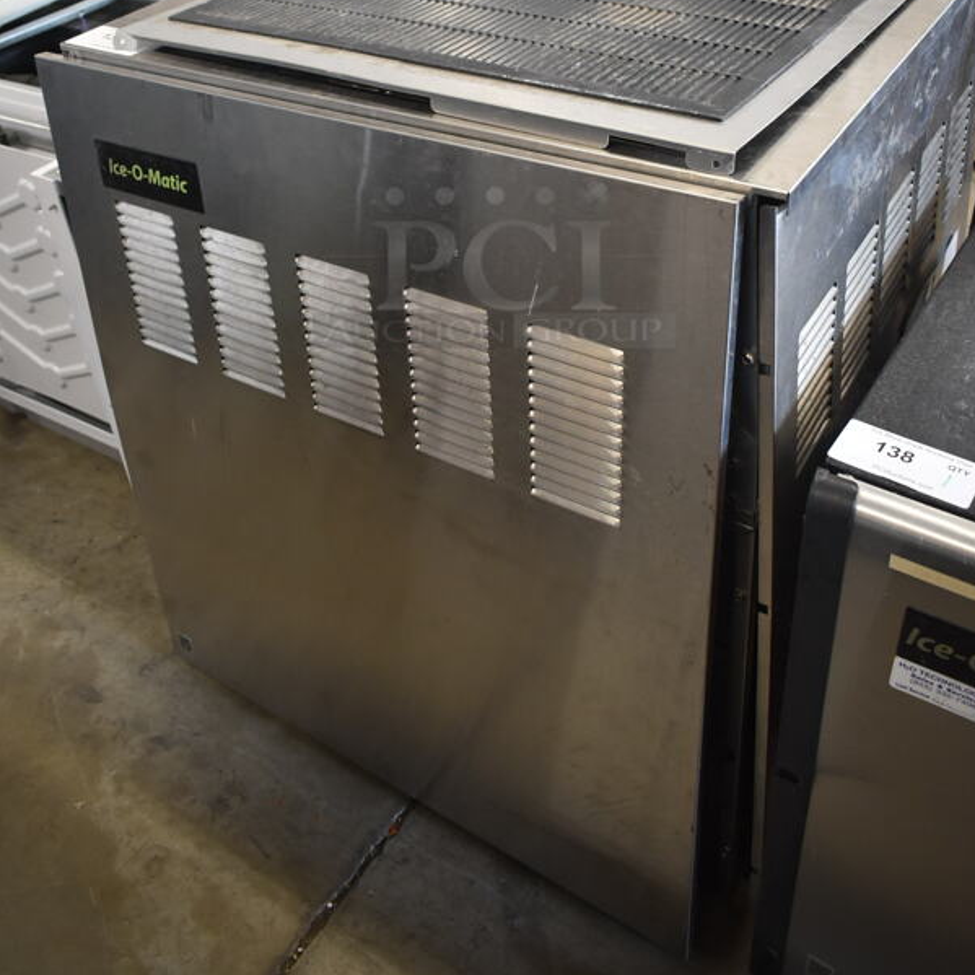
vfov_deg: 45.8
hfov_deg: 47.2
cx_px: 495
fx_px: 1115
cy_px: 263
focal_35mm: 35
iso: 800
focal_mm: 18
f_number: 4
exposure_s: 1/60
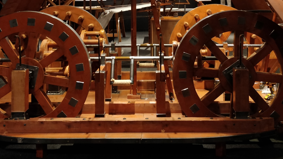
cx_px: 150
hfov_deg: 42.1
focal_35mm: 49
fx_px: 368
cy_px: -20
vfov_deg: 22.9
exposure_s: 1/33
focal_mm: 4.1
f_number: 1.7
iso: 2000
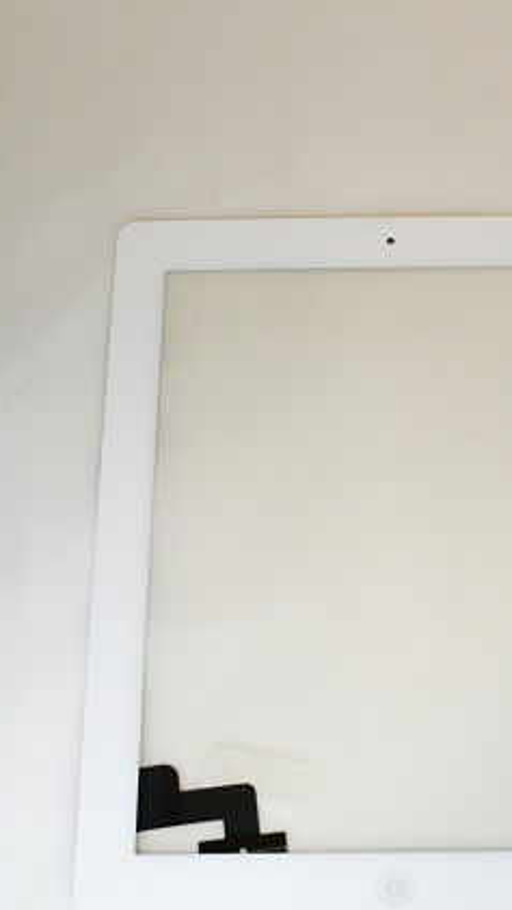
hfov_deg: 16.1
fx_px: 1802
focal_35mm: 75
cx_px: 394
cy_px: 580
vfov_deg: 28.2
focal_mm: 35
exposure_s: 1/160
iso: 1600
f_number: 5.6
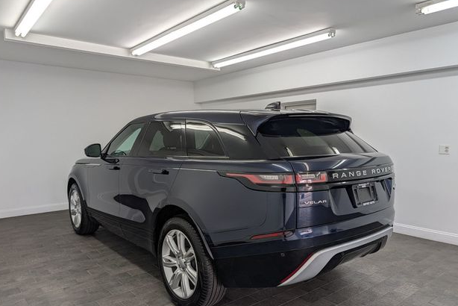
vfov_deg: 49.5
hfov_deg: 69.4
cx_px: 230
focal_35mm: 26
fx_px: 331
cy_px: 169
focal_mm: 6.9
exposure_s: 1/120
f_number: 1.68
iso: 62
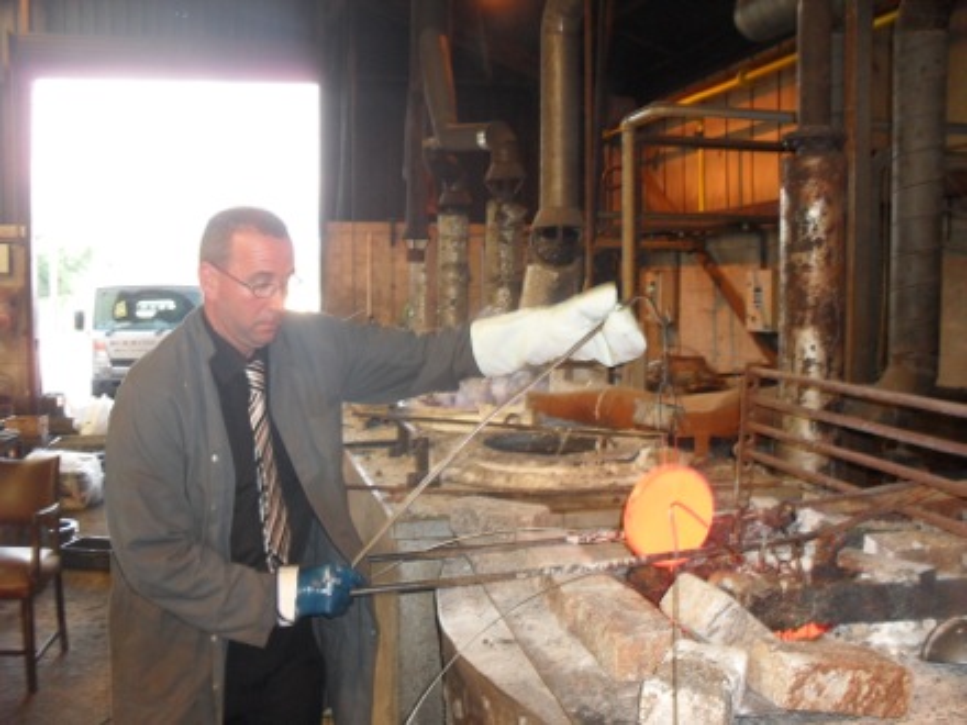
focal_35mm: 35
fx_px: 978
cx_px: 484
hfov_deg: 52.6
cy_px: 362
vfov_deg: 40.7
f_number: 3.2
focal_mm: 6.3
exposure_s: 1/45
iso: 200
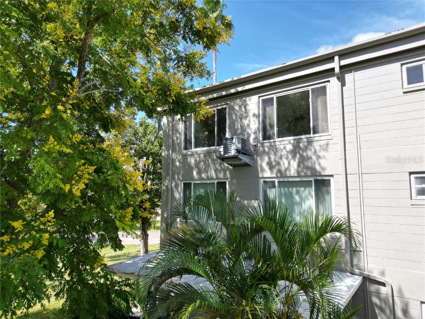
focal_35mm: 24
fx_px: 295
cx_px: 212
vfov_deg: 56.8
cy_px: 160
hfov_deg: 71.6
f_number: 1.7
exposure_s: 1/1600
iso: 100
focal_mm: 6.72
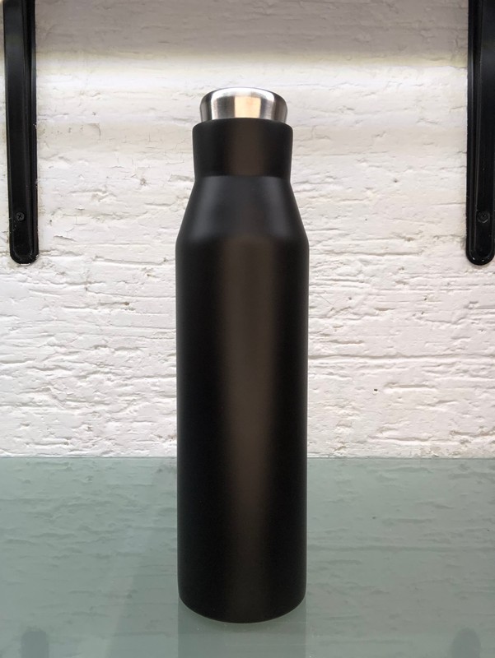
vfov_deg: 56.8
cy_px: 329
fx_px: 609
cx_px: 248
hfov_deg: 44.2
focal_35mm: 32
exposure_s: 1/120
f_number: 2.2
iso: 20
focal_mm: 2.87
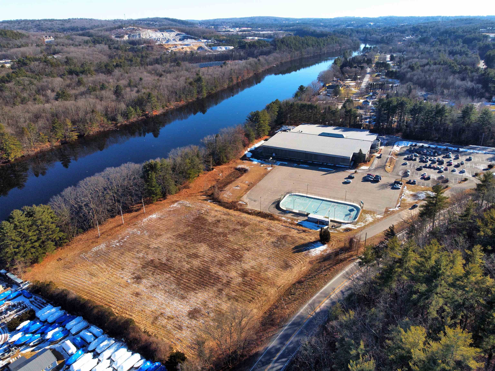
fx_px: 343
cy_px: 186
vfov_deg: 56.8
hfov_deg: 71.6
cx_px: 248
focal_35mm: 24
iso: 100
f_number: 2.8
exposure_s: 1/1000
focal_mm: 4.5
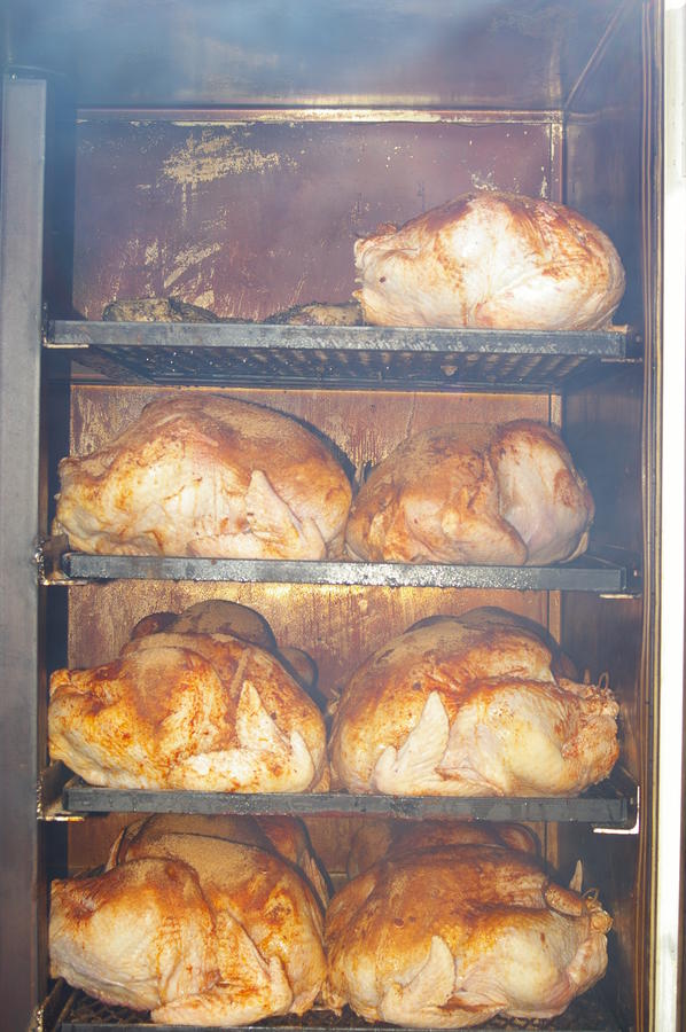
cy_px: 516
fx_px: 1590
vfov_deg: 36.0
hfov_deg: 24.3
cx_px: 343
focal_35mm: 56
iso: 200
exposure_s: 1/180
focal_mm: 37
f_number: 5.6
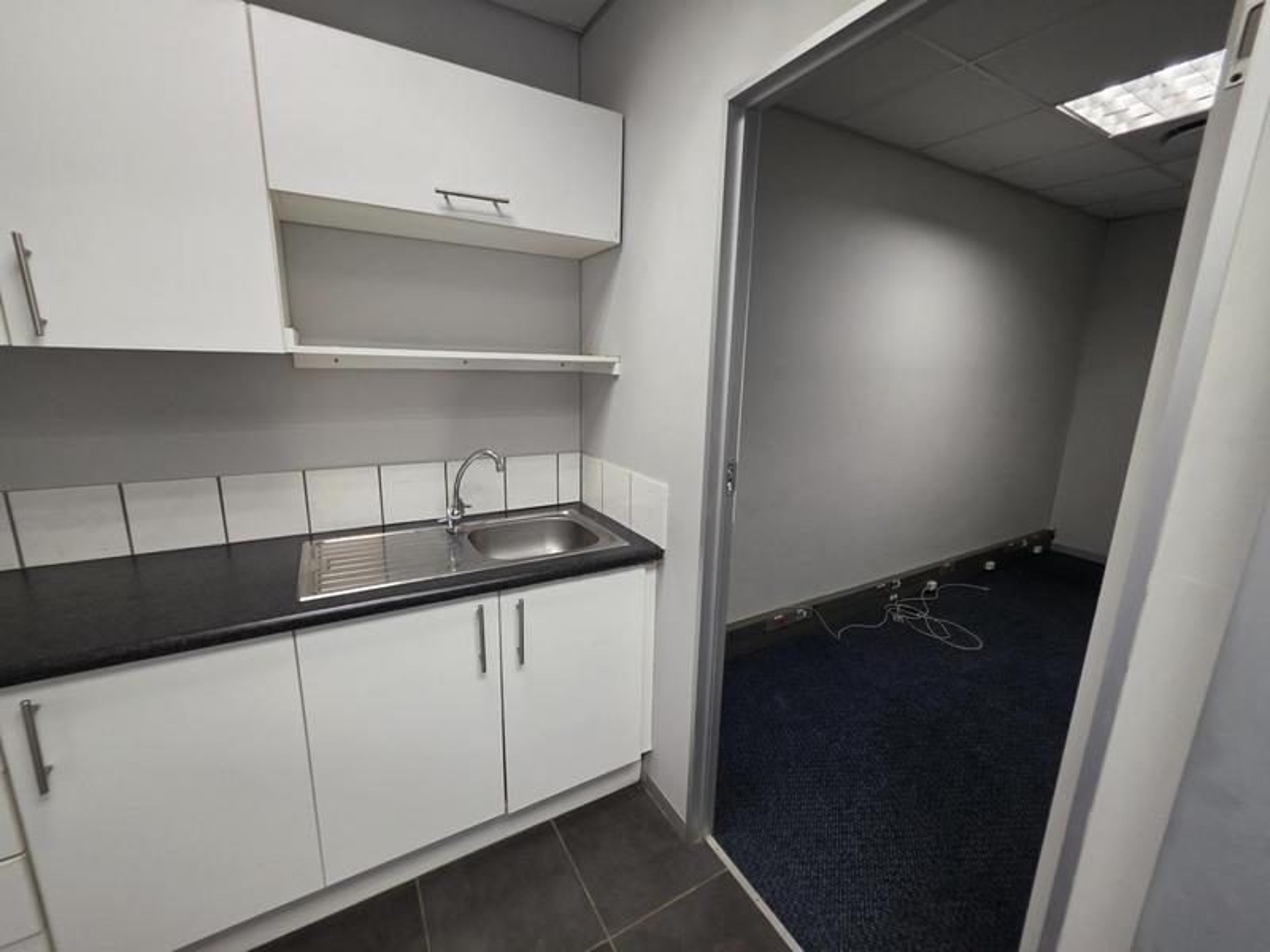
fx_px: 477
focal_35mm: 13
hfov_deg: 106.2
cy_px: 476
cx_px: 635
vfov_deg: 89.9
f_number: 1.9
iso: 250
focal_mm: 2.2
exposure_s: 1/100
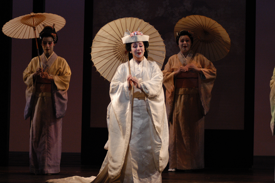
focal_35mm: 151
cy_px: 91
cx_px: 137
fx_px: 1153
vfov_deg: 9.1
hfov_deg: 13.6
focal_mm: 100
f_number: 3.2
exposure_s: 1/250
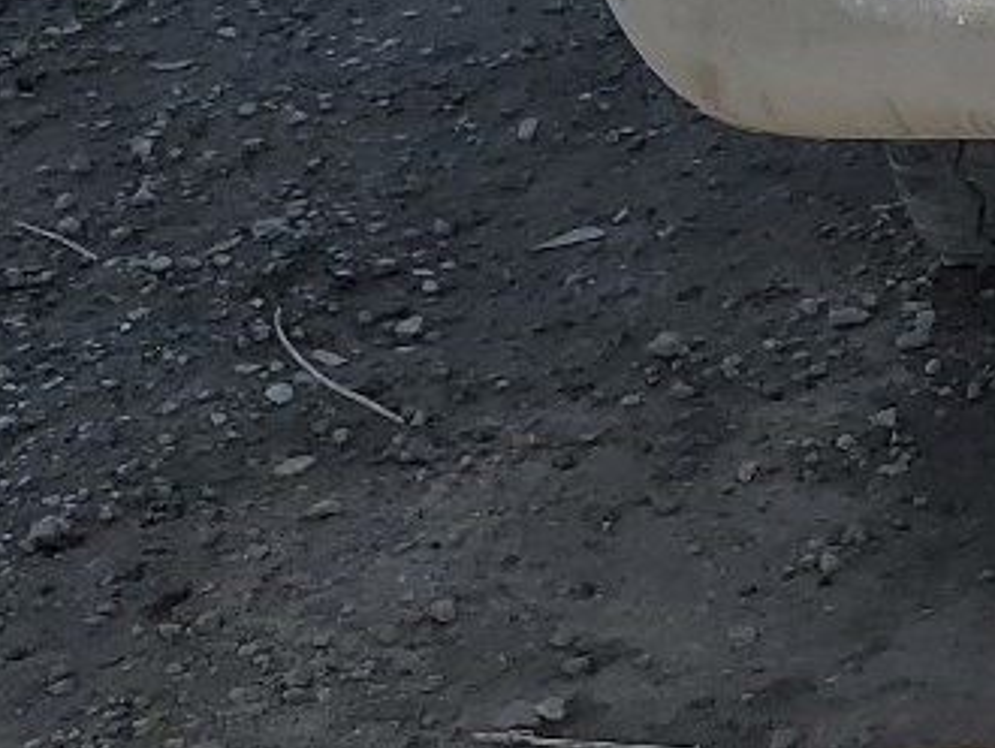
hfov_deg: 13.5
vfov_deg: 11.1
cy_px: -555
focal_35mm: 126
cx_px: 1948
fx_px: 3624
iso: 50
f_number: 1.5
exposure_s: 1/2500
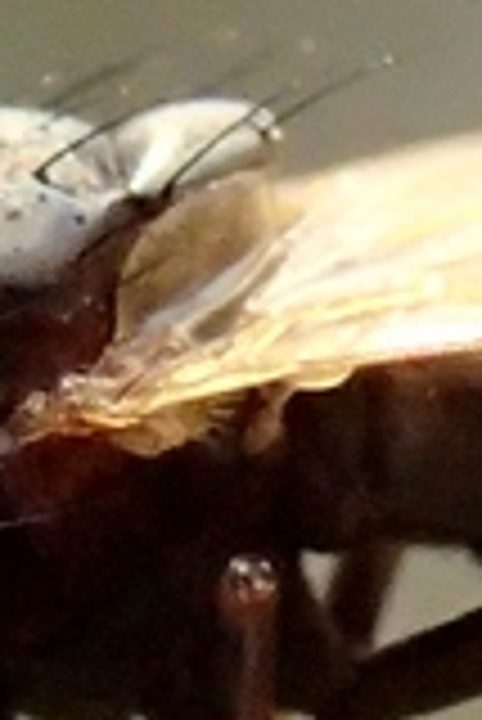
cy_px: 576
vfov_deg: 5.4
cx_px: 360
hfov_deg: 3.6
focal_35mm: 384
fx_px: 7695
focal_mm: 13.47
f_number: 5.6
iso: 800
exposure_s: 1/400
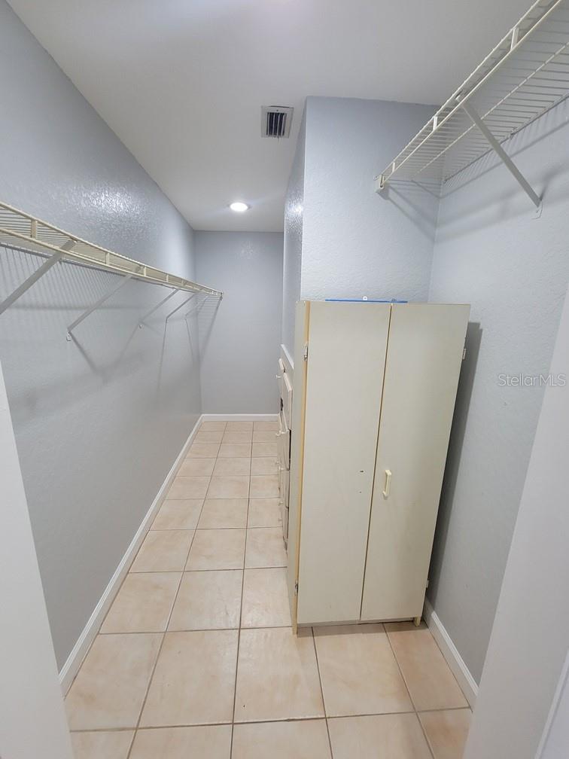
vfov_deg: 106.2
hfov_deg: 89.9
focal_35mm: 13
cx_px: 284
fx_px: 285
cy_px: 380
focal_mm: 2.2
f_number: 2.2
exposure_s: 1/60
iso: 200
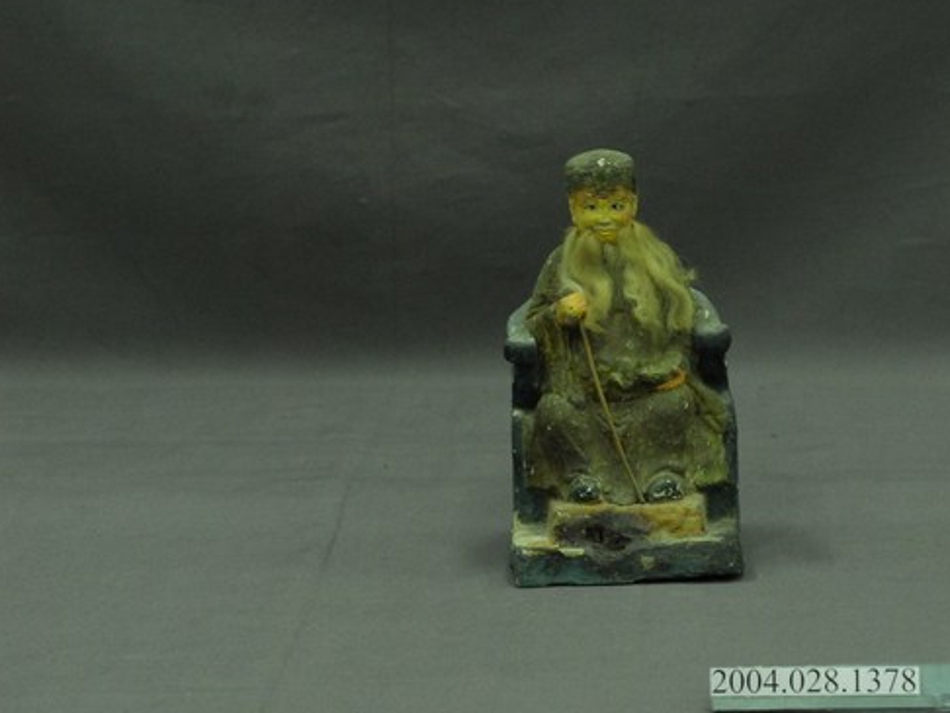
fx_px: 3130
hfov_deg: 17.2
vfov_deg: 13.0
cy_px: 363
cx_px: 616
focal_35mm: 114
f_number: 10
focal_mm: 60
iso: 1000
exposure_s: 1/20
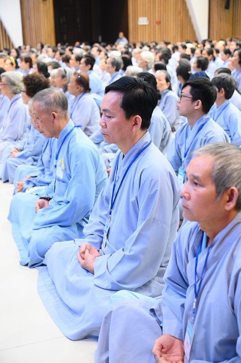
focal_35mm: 50
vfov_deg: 39.6
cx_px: 120
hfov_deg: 26.9
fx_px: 503
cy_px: 182
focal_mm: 50
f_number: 4
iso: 10000
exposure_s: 1/125
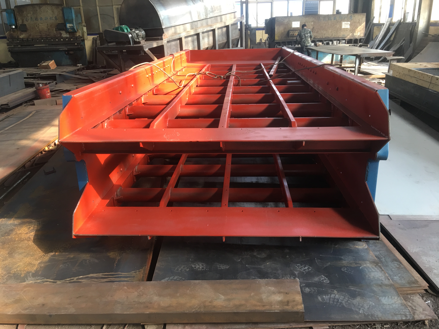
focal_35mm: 29
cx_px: 220
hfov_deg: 61.7
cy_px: 164
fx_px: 368
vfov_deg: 48.2
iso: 32
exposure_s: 1/33
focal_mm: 4.15
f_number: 2.2
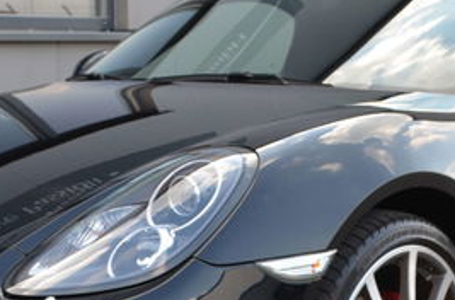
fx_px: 1196
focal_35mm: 95
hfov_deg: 21.5
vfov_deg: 14.3
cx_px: 213
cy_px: 210
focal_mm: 22
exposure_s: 1/60
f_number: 5.6
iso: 140
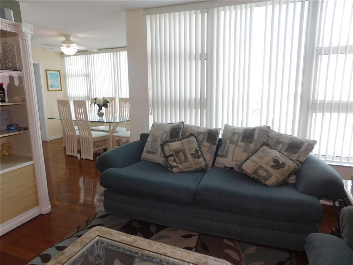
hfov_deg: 73.9
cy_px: 132
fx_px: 235
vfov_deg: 58.9
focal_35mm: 23
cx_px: 176
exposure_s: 1/125
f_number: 3
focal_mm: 4
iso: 125
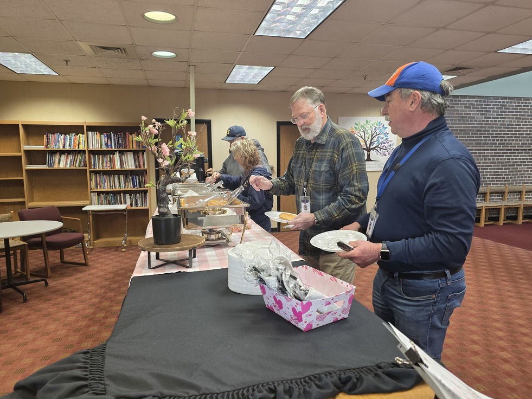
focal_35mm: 24
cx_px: 270
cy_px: 200
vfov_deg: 56.8
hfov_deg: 71.6
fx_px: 369
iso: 200
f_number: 1.7
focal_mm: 6.3
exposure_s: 1/120
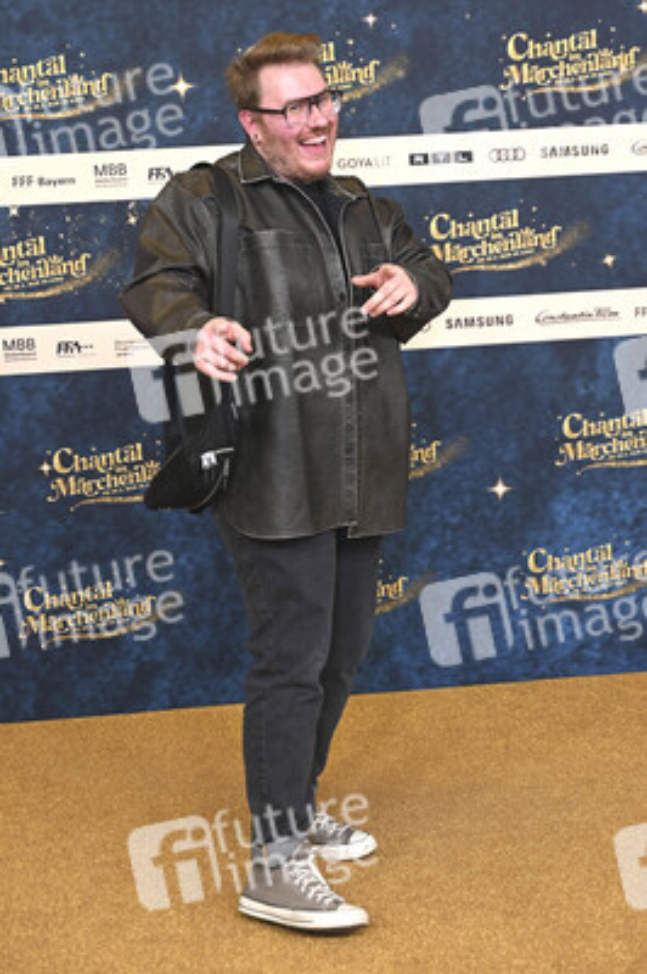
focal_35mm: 49
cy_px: 487
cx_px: 324
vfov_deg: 40.4
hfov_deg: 27.5
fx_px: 1323
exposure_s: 1/160
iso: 250
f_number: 2.8
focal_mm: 49
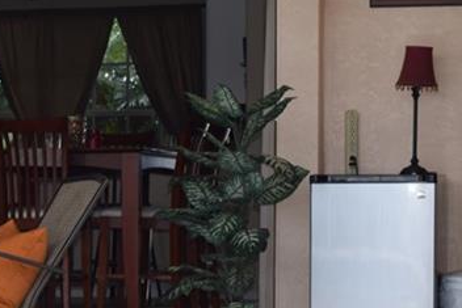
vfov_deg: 8.7
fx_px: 2016
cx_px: -146
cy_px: 274
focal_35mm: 157
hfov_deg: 12.6
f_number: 8
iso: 140
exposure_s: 1/60
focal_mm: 36
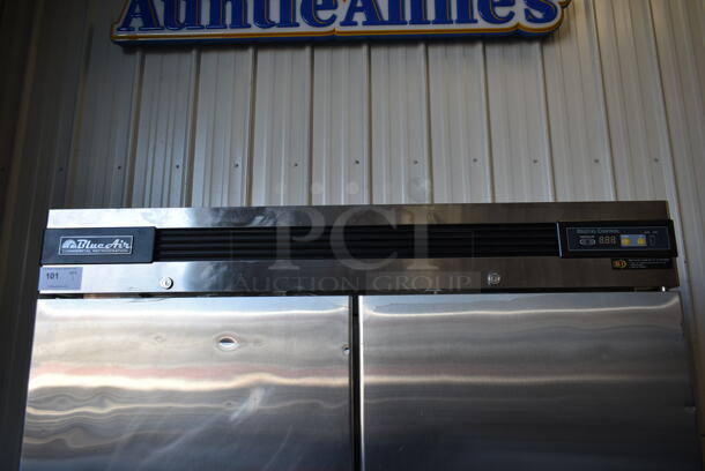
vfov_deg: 48.0
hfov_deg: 67.3
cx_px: 352
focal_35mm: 27
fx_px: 529
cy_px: 236
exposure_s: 1/80
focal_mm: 18
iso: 100
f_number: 4.5
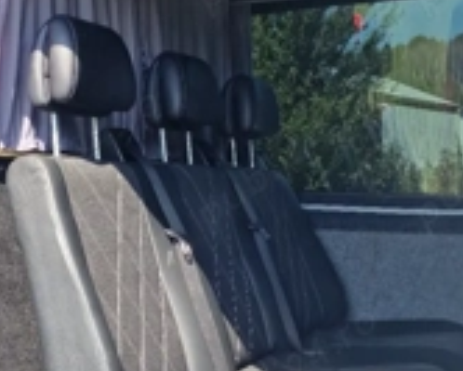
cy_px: 192
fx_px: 740
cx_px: 126
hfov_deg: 34.1
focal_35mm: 54
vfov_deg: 28.1
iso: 50
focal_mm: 6.4
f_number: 1.8
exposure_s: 1/270
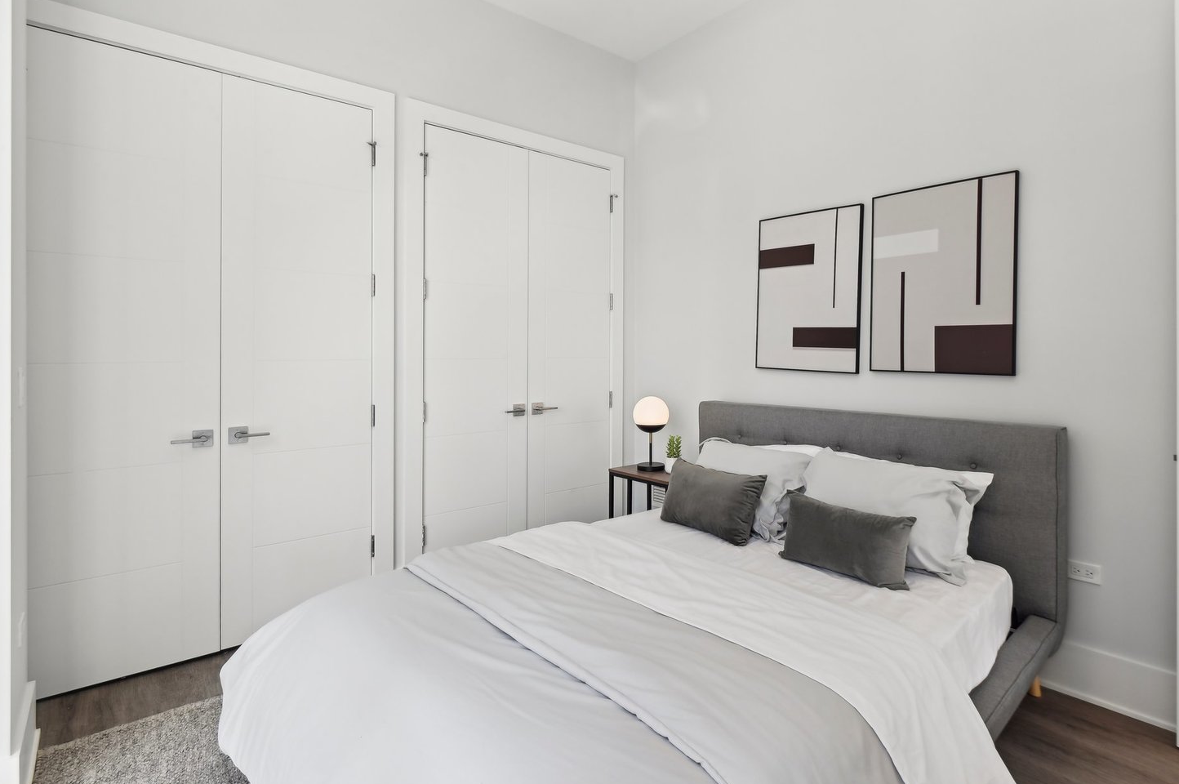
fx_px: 589
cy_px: 360
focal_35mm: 18
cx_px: 639
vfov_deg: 67.2
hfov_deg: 89.8
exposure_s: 1/60
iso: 400
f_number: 11
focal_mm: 16
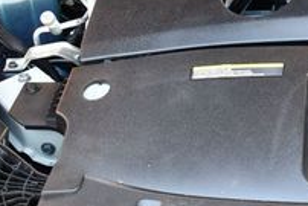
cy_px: -29
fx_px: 976
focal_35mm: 114
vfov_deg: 11.8
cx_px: 428
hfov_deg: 16.7
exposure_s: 1/125
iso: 900
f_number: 3.5
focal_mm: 18
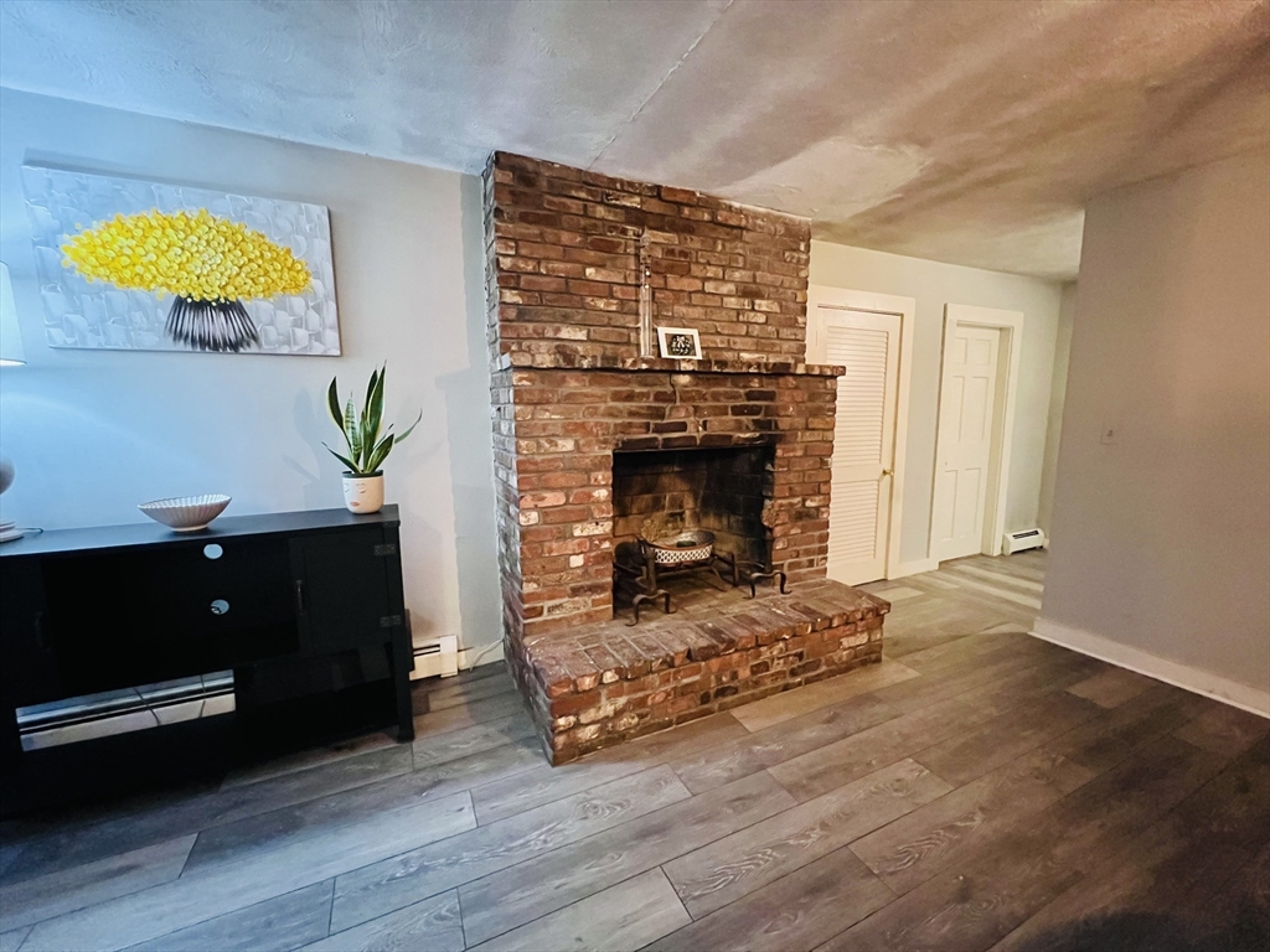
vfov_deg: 89.9
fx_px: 477
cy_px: 476
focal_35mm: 13
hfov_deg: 106.2
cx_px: 635
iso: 1000
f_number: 1.8
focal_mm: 1.57
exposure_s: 1/30
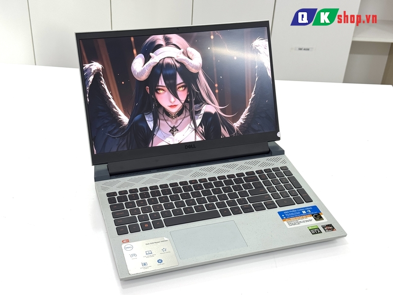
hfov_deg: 39.7
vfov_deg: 30.3
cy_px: 148
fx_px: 545
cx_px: 196
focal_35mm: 48
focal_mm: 6.76
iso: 50
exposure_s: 1/100
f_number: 1.78
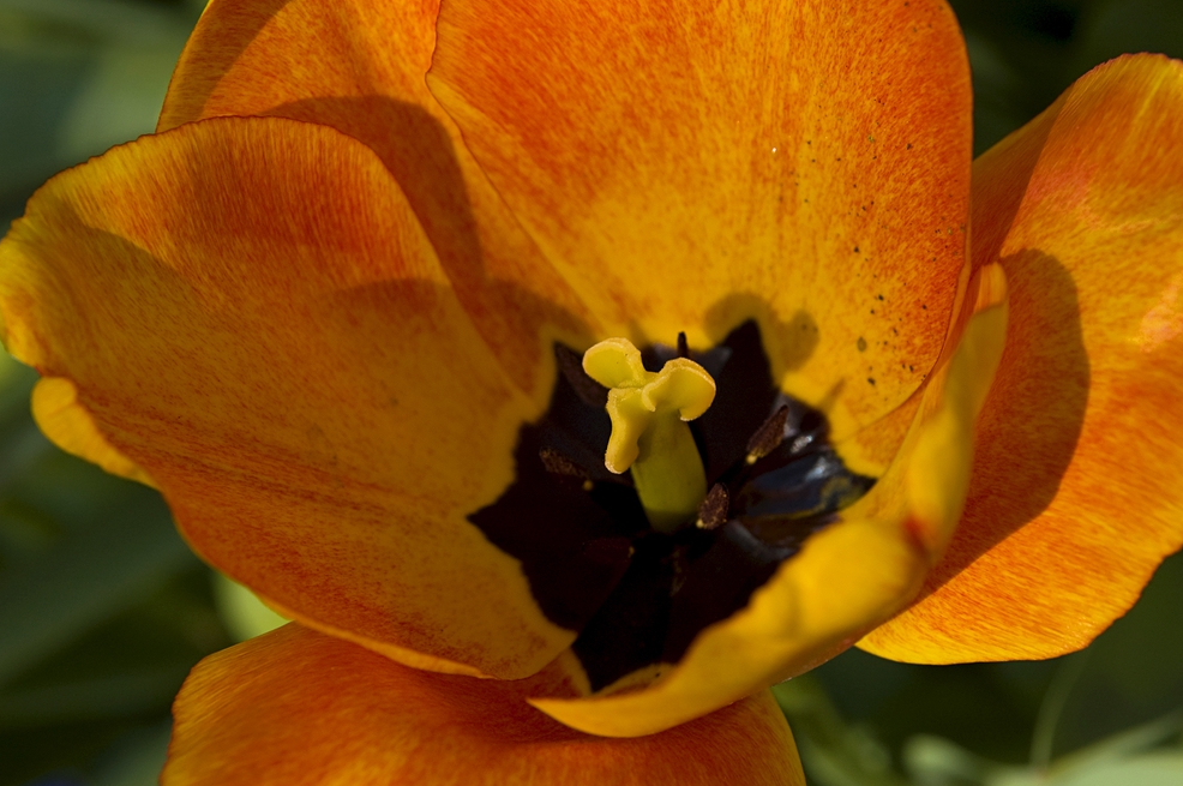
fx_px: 3578
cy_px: 389
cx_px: 602
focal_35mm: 109
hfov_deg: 18.8
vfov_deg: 12.5
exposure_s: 1/320
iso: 200
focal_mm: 70
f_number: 8
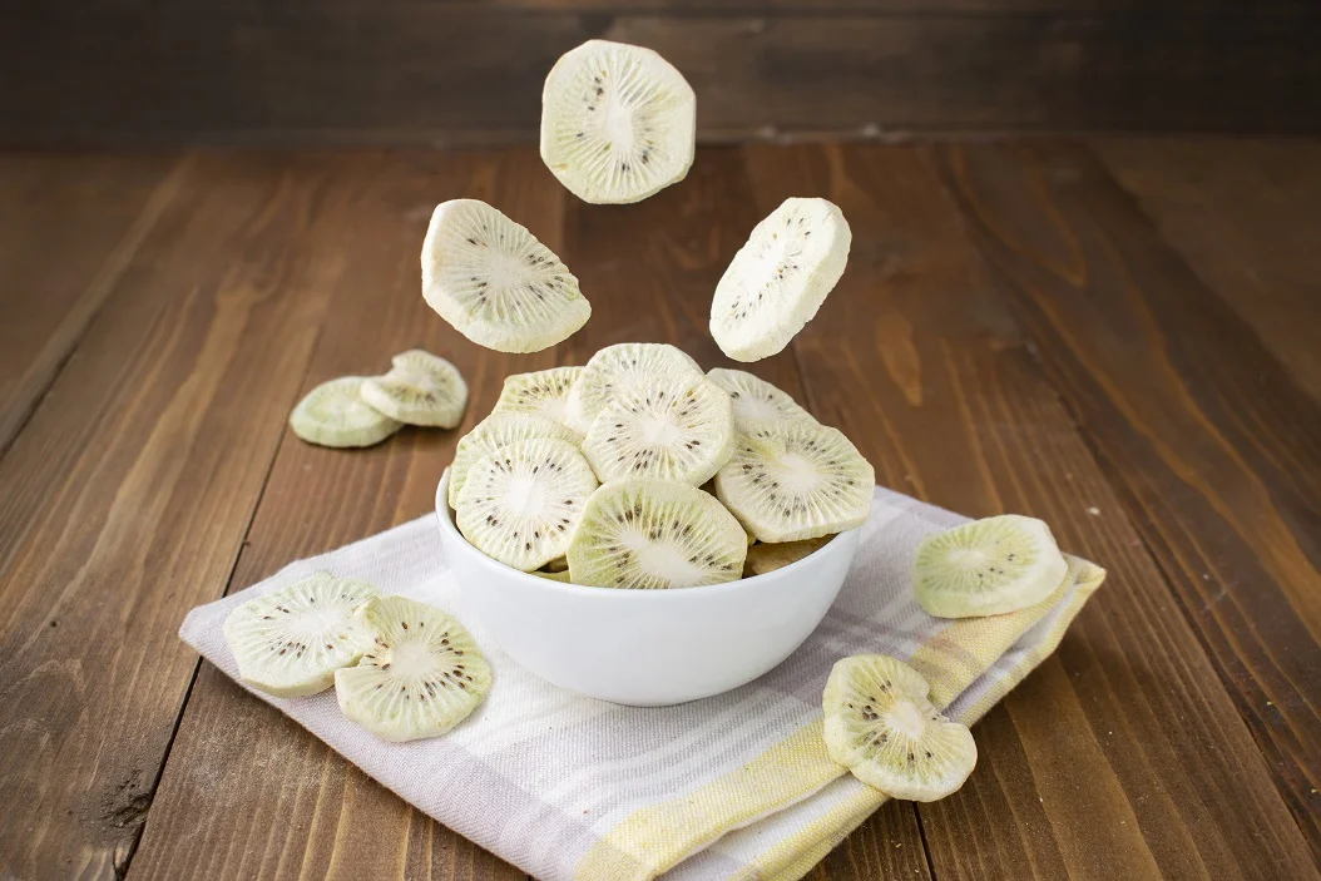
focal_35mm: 46
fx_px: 1706
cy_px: 440
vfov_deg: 29.0
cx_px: 660
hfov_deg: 42.3
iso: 200
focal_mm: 31
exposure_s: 1/200
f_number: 6.3
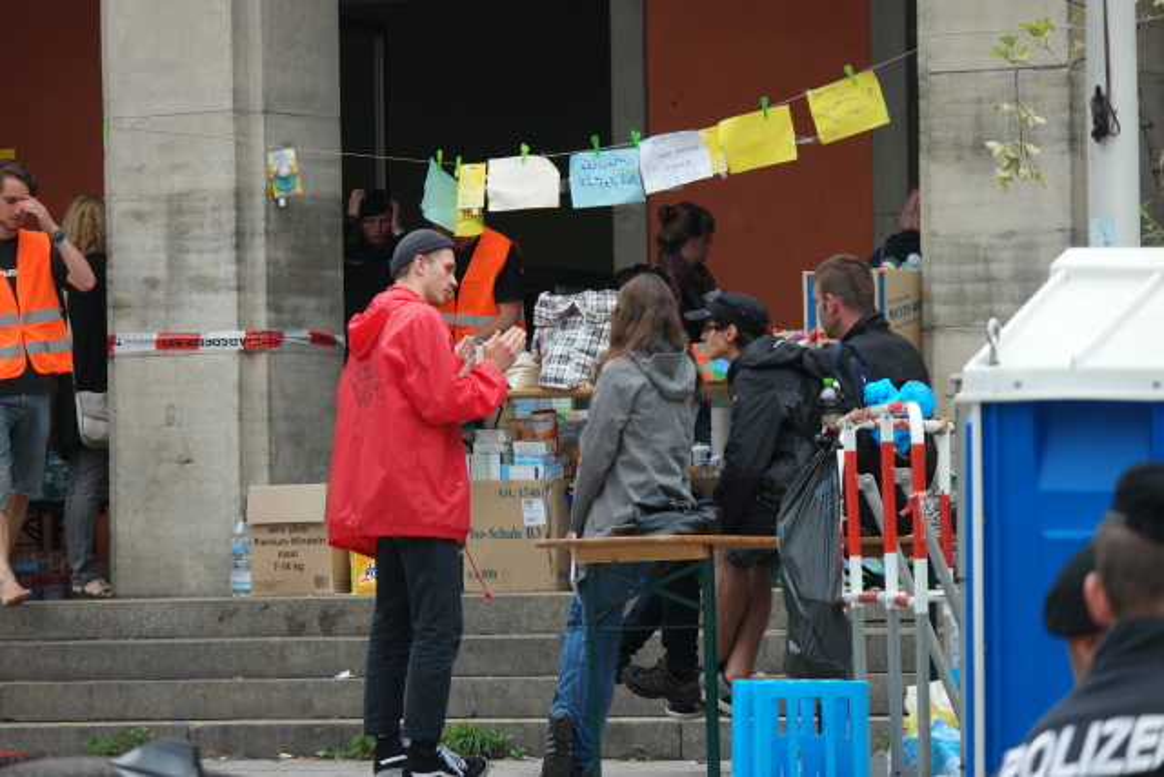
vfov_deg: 6.2
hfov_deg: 9.2
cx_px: 582
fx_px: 7212
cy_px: 388
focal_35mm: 223
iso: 320
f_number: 5.6
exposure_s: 1/160
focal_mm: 145
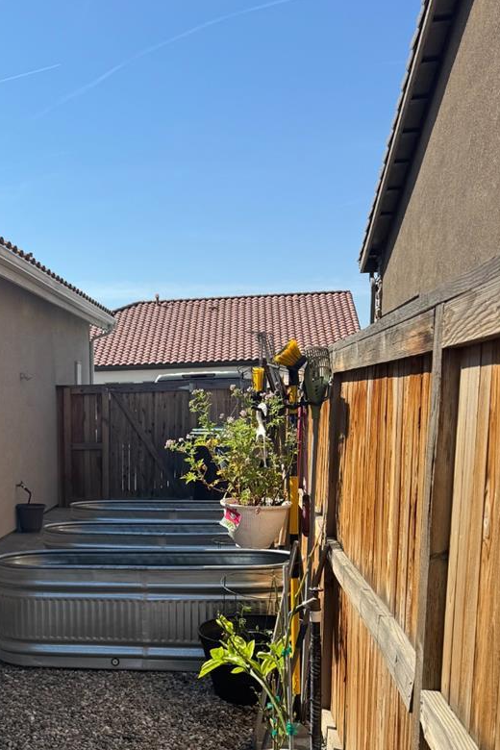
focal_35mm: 48
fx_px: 1000
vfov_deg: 39.8
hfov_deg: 26.8
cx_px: 23
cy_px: 578
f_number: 1.78
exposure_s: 1/3413
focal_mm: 6.76
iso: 80
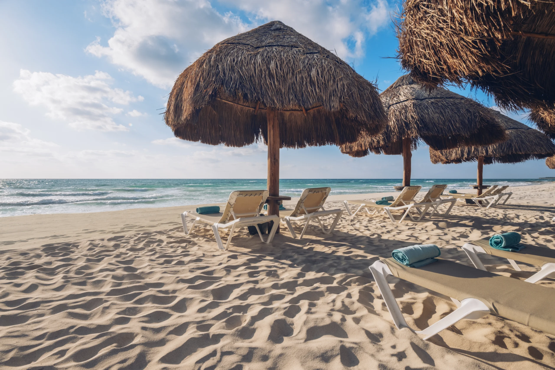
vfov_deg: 67.4
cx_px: 278
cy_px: 185
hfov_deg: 90.0
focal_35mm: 18
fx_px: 277
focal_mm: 12
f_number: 11
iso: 320
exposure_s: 1/500
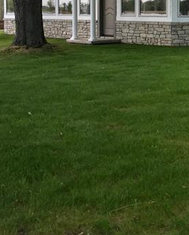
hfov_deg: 22.7
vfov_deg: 28.3
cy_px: 37
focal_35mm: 65
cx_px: 187
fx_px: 454
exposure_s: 1/439
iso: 32
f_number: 2.2
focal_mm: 4.15
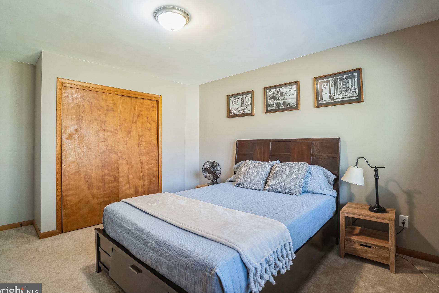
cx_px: 224
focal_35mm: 17
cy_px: 144
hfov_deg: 93.3
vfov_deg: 70.4
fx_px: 207
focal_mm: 16
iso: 1000
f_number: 5
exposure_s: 1/13
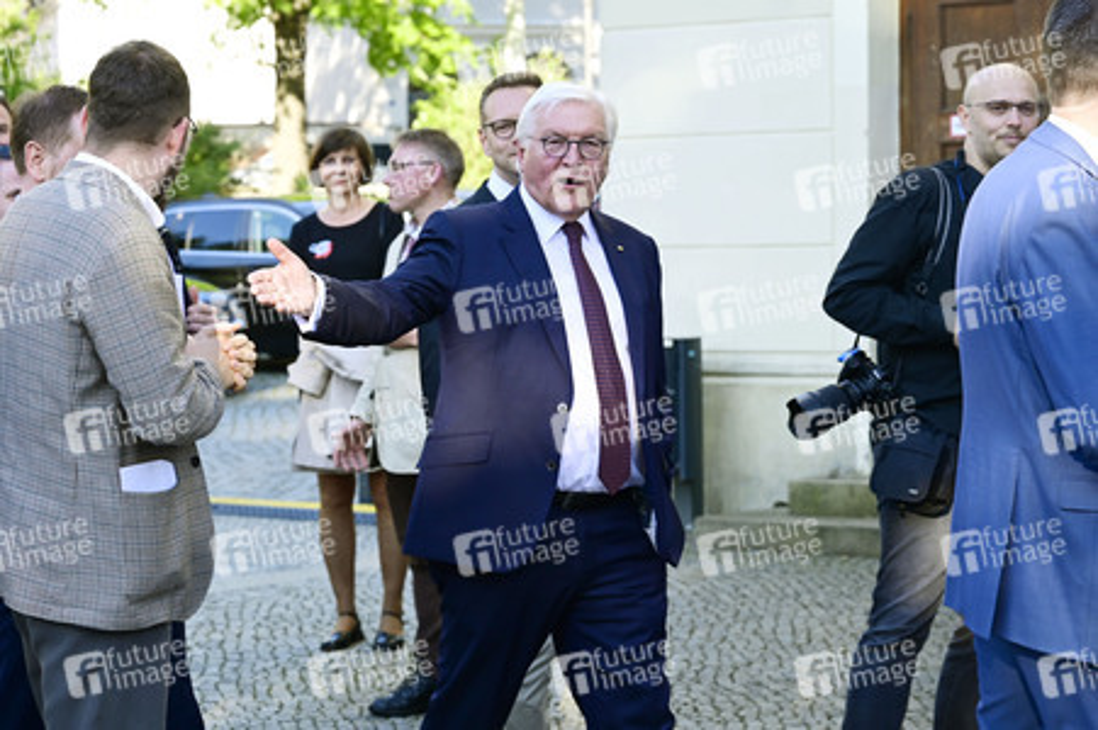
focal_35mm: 70
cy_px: 365
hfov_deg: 28.9
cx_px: 549
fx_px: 2133
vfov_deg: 19.4
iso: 200
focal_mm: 70
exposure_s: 1/200
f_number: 5.6
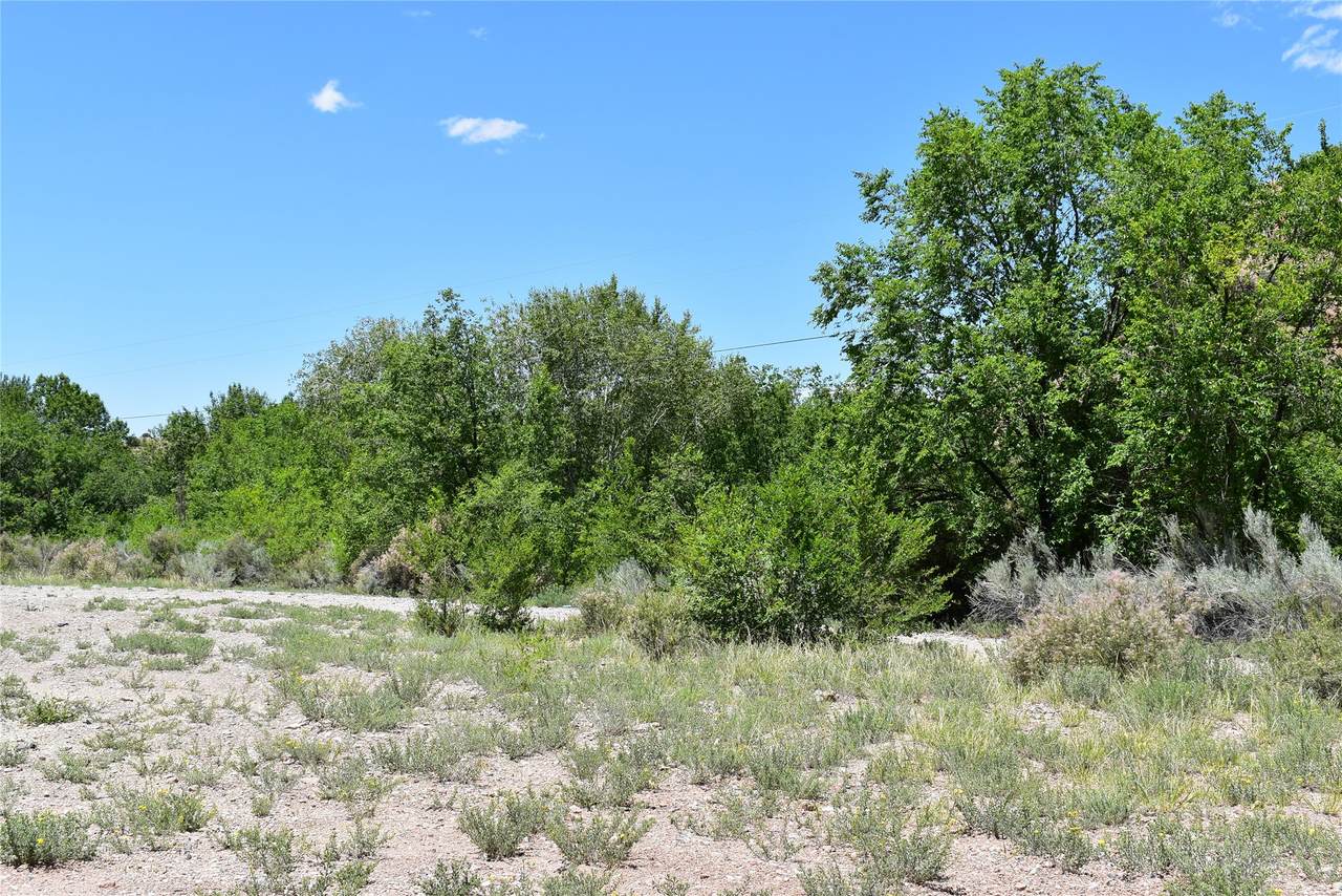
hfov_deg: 41.1
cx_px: 671
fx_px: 1790
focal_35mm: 48
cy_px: 448
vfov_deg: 28.1
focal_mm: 32
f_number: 11
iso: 400
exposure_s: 1/500
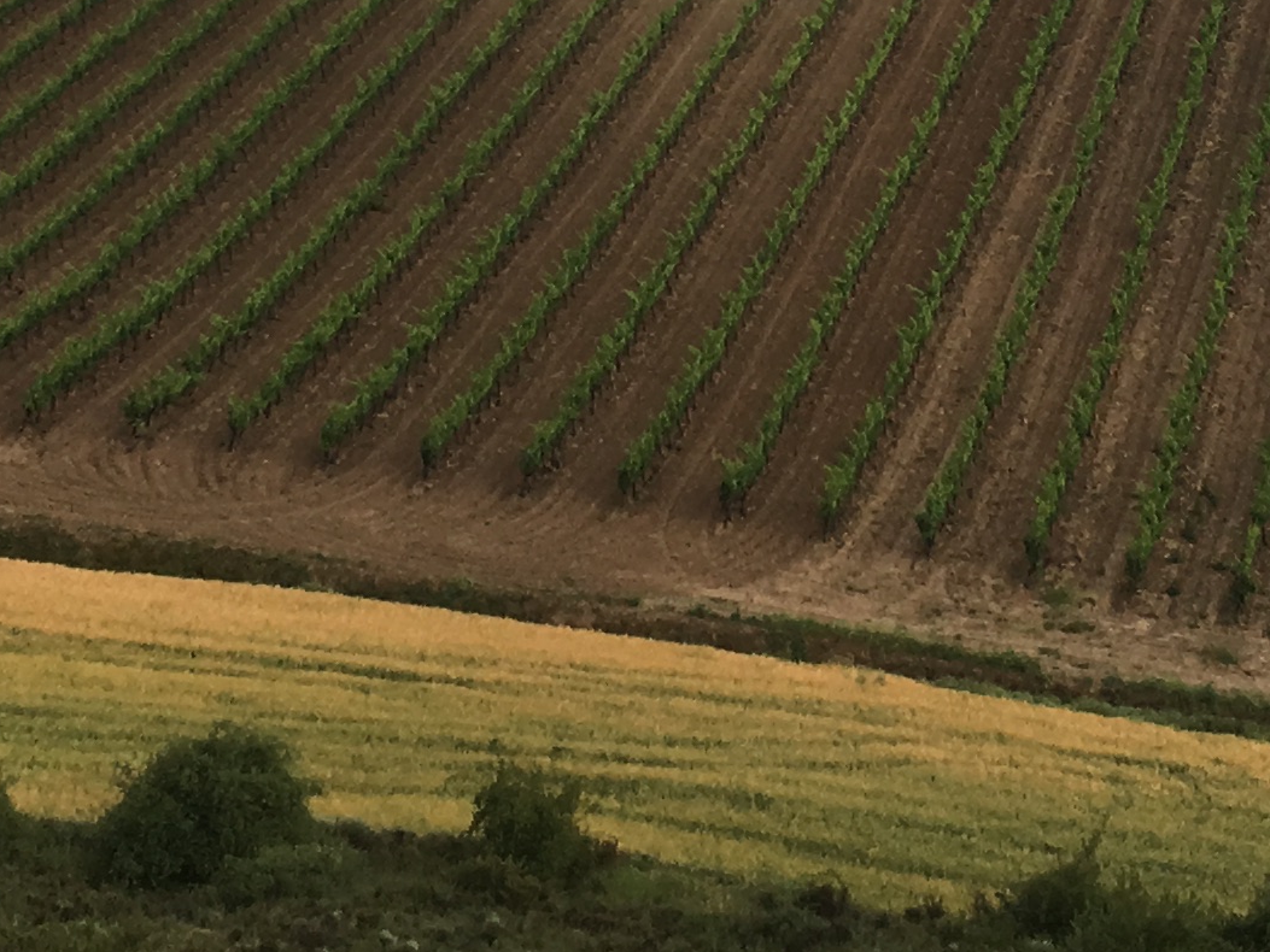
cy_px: -296
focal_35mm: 111
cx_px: 807
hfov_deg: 17.7
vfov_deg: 12.9
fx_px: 4073
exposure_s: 1/351
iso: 25
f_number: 2.2
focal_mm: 4.15
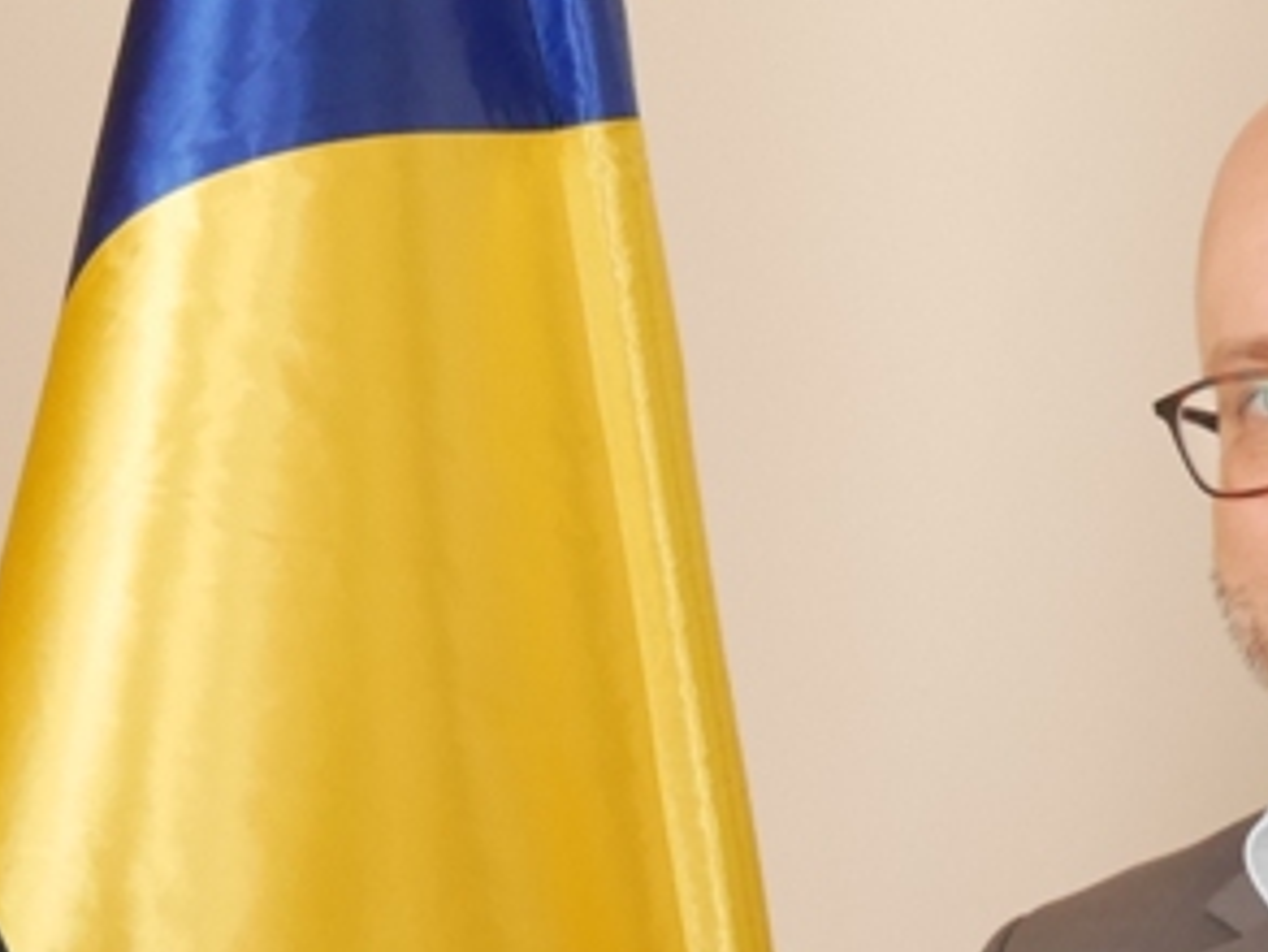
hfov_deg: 8.1
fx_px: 8978
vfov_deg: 6.0
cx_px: 645
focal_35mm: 245
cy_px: 1231
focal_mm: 37
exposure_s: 1/80
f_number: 4.6
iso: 1600
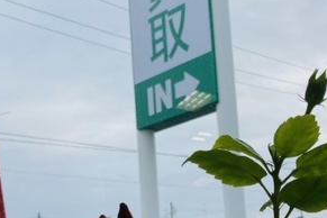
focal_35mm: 64
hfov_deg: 31.4
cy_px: 192
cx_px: 188
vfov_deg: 20.8
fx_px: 581
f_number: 1.8
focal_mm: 3.99
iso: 20
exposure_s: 1/666
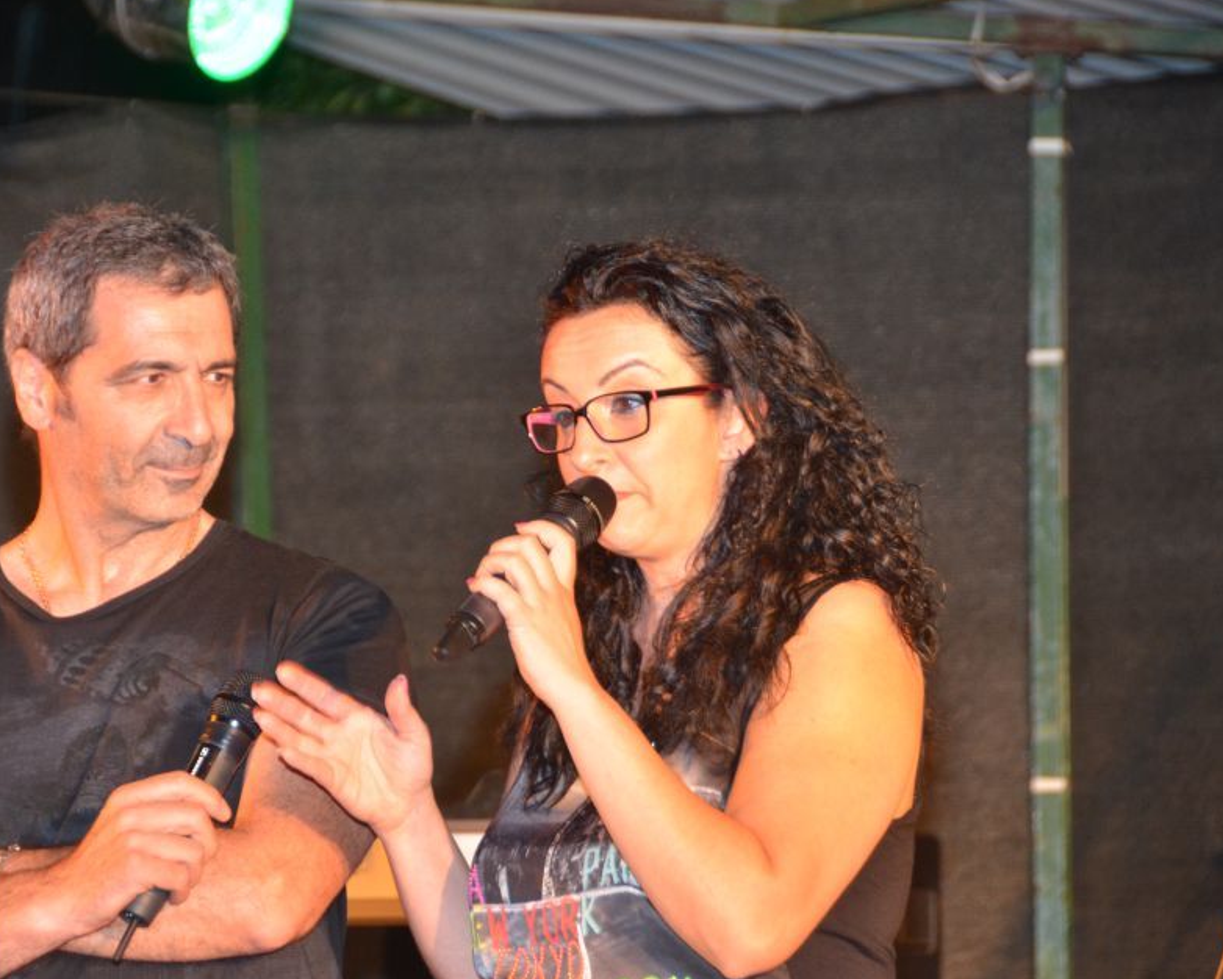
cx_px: 486
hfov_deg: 8.1
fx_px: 8653
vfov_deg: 6.5
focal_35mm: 239
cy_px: 513
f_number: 5.6
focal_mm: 130
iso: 1000
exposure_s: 1/60
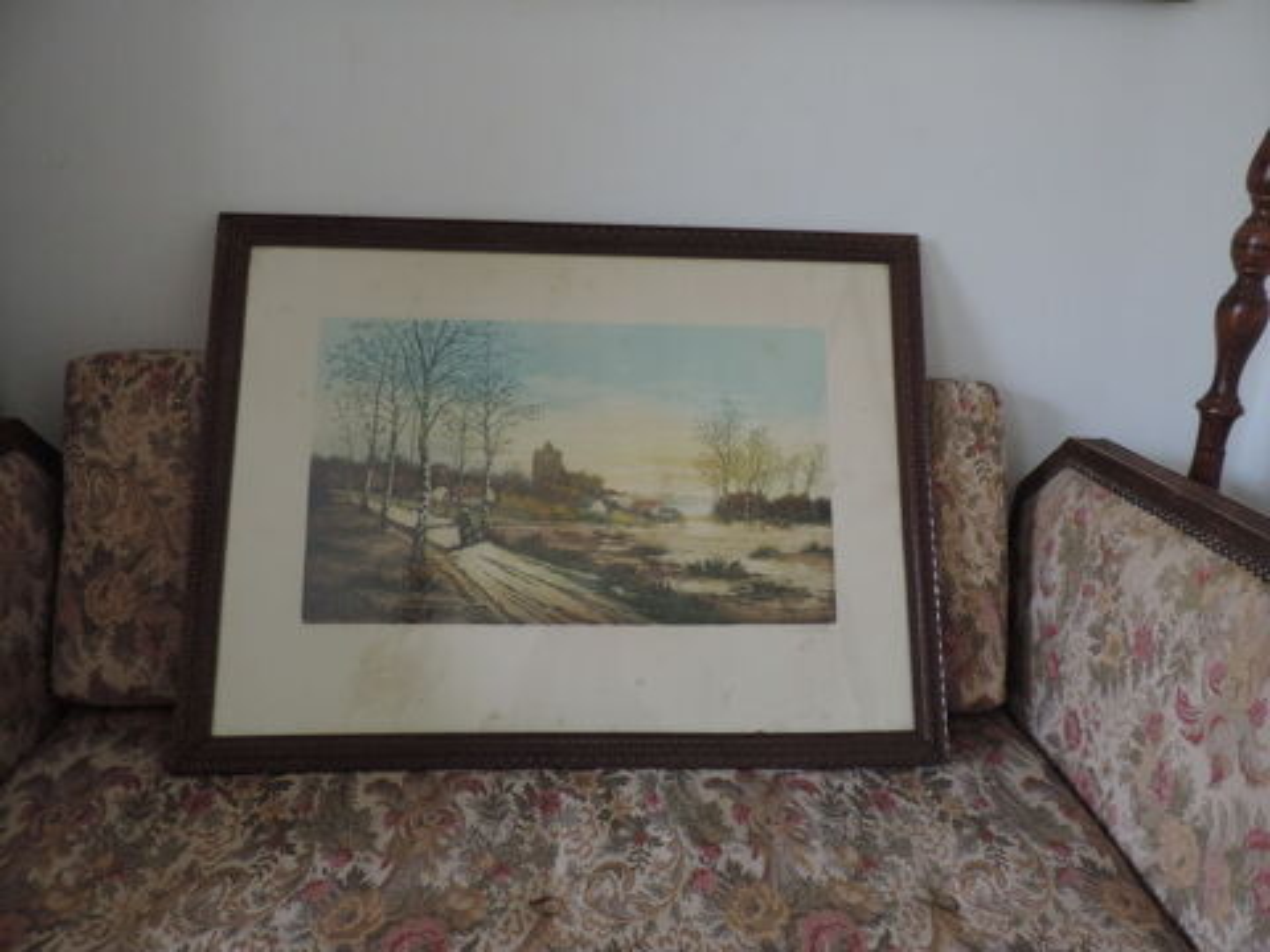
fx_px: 881
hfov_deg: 71.6
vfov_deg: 56.8
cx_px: 635
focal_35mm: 24
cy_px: 476
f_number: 3
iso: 400
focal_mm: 4.3
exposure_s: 1/10
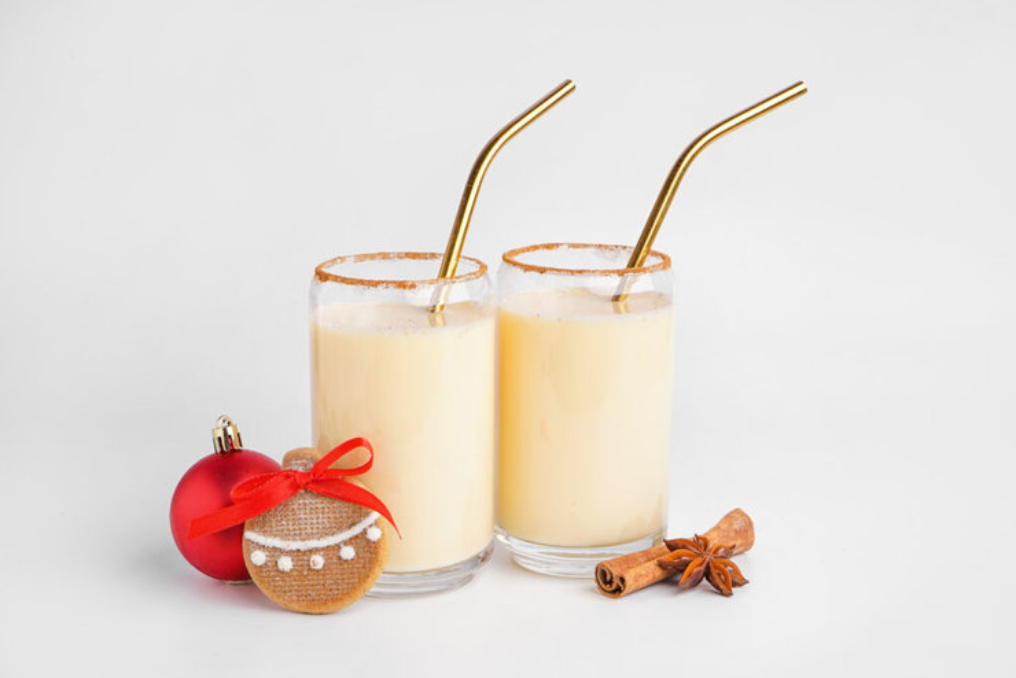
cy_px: 339
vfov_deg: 20.3
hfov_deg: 30.1
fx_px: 1892
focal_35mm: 67
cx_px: 508
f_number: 14
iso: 200
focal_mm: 67
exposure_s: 1/160
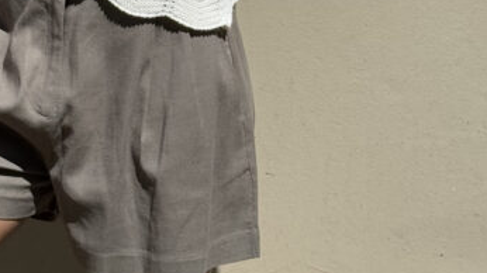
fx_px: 1561
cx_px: 103
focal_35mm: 121
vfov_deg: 9.8
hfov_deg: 17.6
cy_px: -111
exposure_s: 1/7143
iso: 100
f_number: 1.78
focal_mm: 6.76
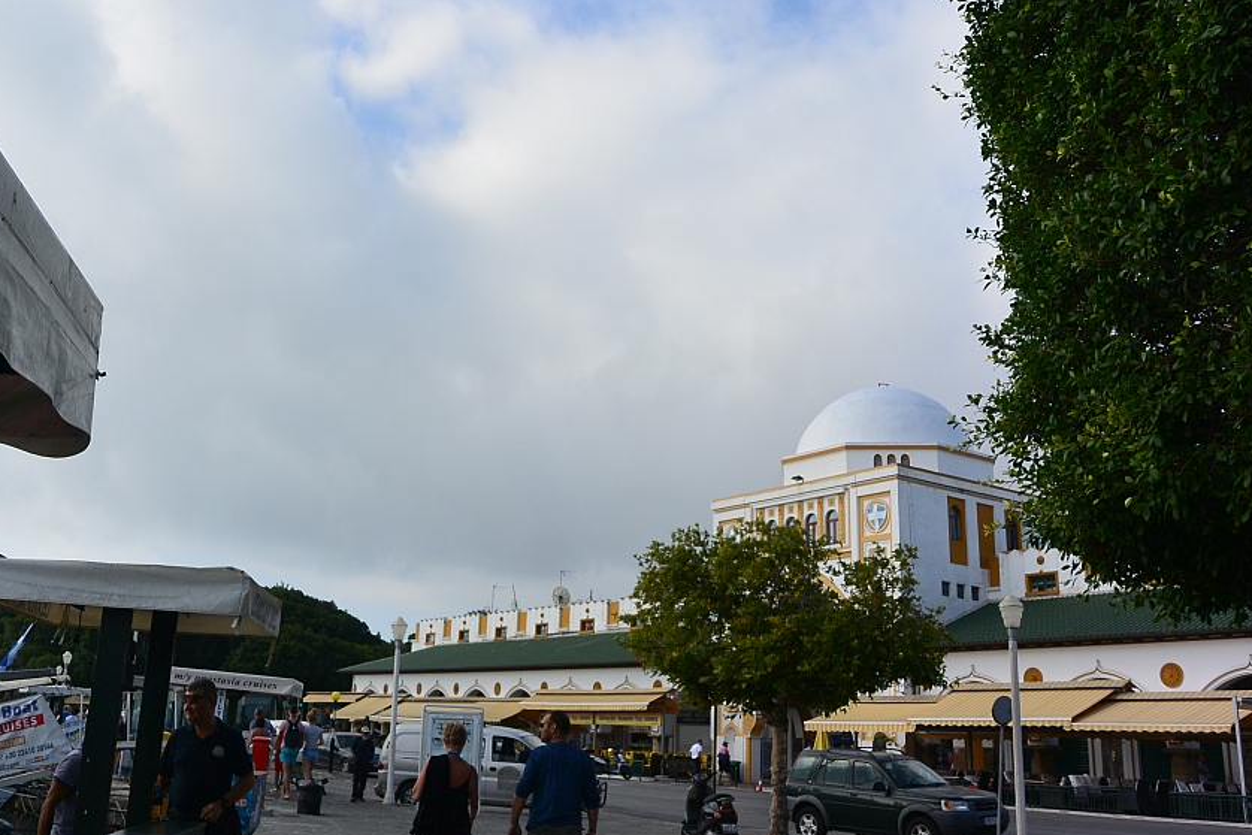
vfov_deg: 39.9
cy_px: 364
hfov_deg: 57.1
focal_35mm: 33
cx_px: 563
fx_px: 1148
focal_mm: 10
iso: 160
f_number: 5
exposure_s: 1/1000
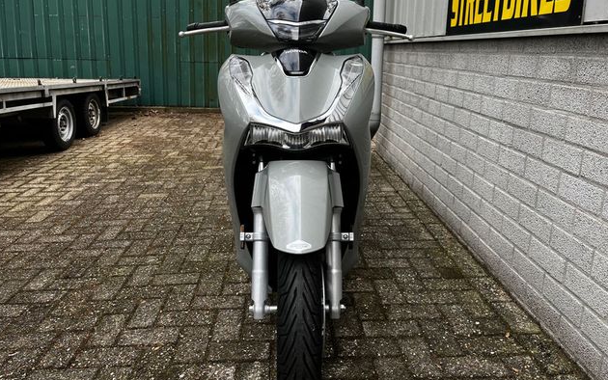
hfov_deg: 66.5
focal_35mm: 28
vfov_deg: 44.3
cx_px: 302
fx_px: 464
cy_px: 153
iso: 40
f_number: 1.6
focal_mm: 5.1
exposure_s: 1/200
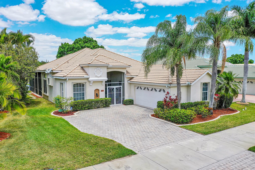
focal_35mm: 28
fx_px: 198
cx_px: 128
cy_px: 85
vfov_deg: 46.4
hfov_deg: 65.5
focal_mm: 10.26
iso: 100
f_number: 5.6
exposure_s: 1/500
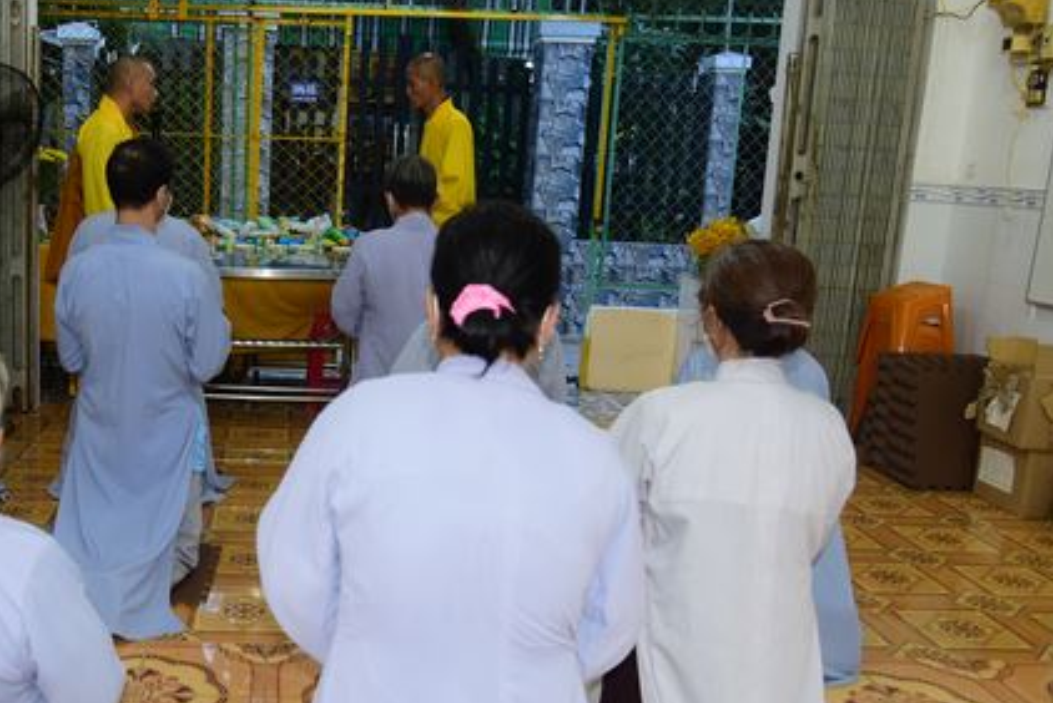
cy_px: 386
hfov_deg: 50.5
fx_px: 1083
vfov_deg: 36.0
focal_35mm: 37
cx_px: 312
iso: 500
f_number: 4
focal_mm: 24
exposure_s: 1/100
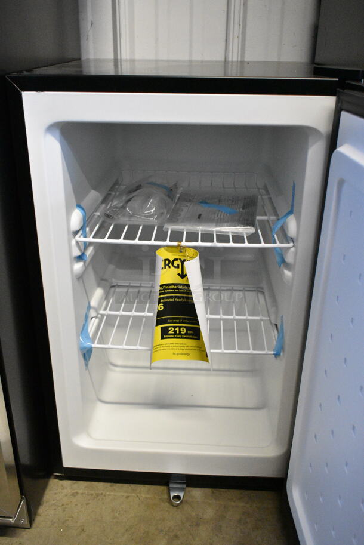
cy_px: 272
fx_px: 522
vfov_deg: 55.1
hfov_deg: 38.4
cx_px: 182
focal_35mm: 34
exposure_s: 1/160
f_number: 6.3
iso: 6400
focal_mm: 23
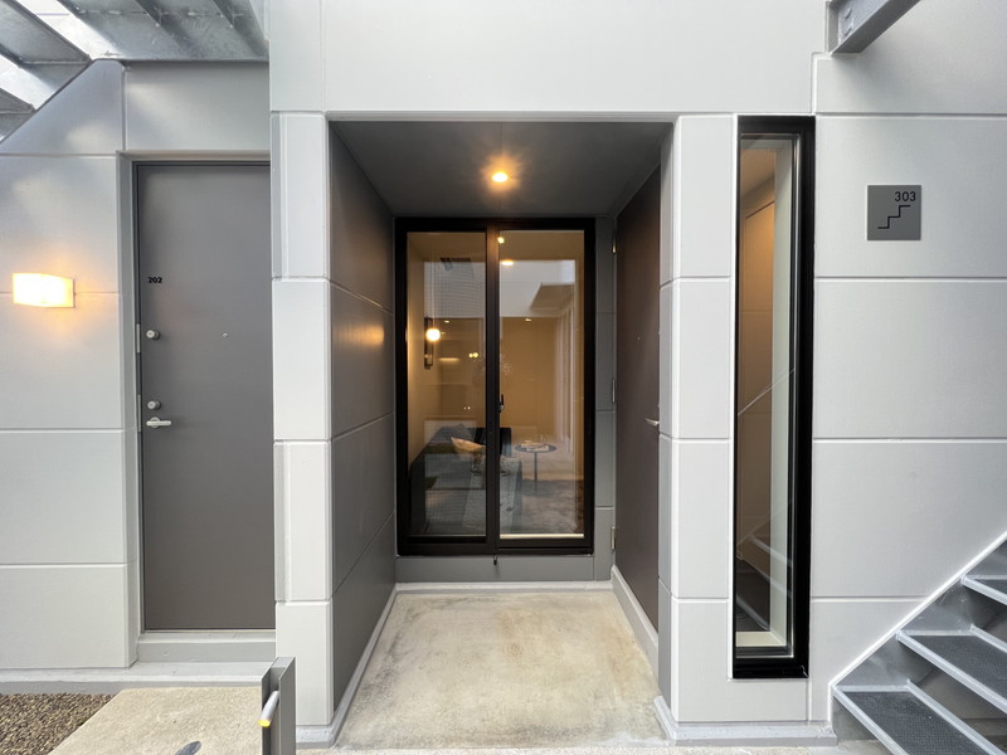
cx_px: 504
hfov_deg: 106.2
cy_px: 378
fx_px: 378
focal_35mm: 13
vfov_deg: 89.9
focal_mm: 1.57
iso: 160
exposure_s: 1/121
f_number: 1.8
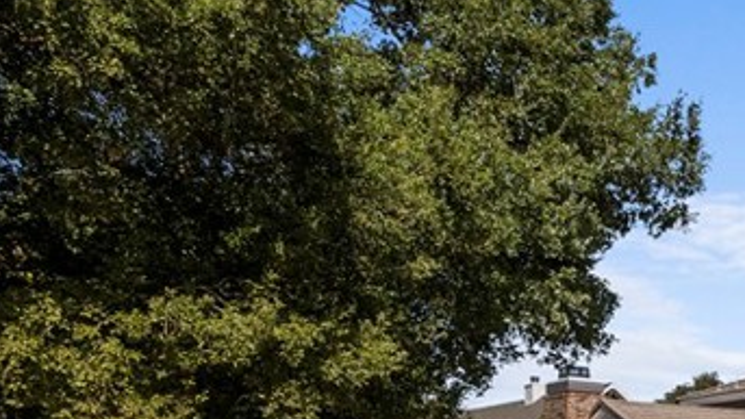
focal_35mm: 50
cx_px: 1093
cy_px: 516
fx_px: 988
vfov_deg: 22.0
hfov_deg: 28.5
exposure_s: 1/1000
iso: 250
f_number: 6.3
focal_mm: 16
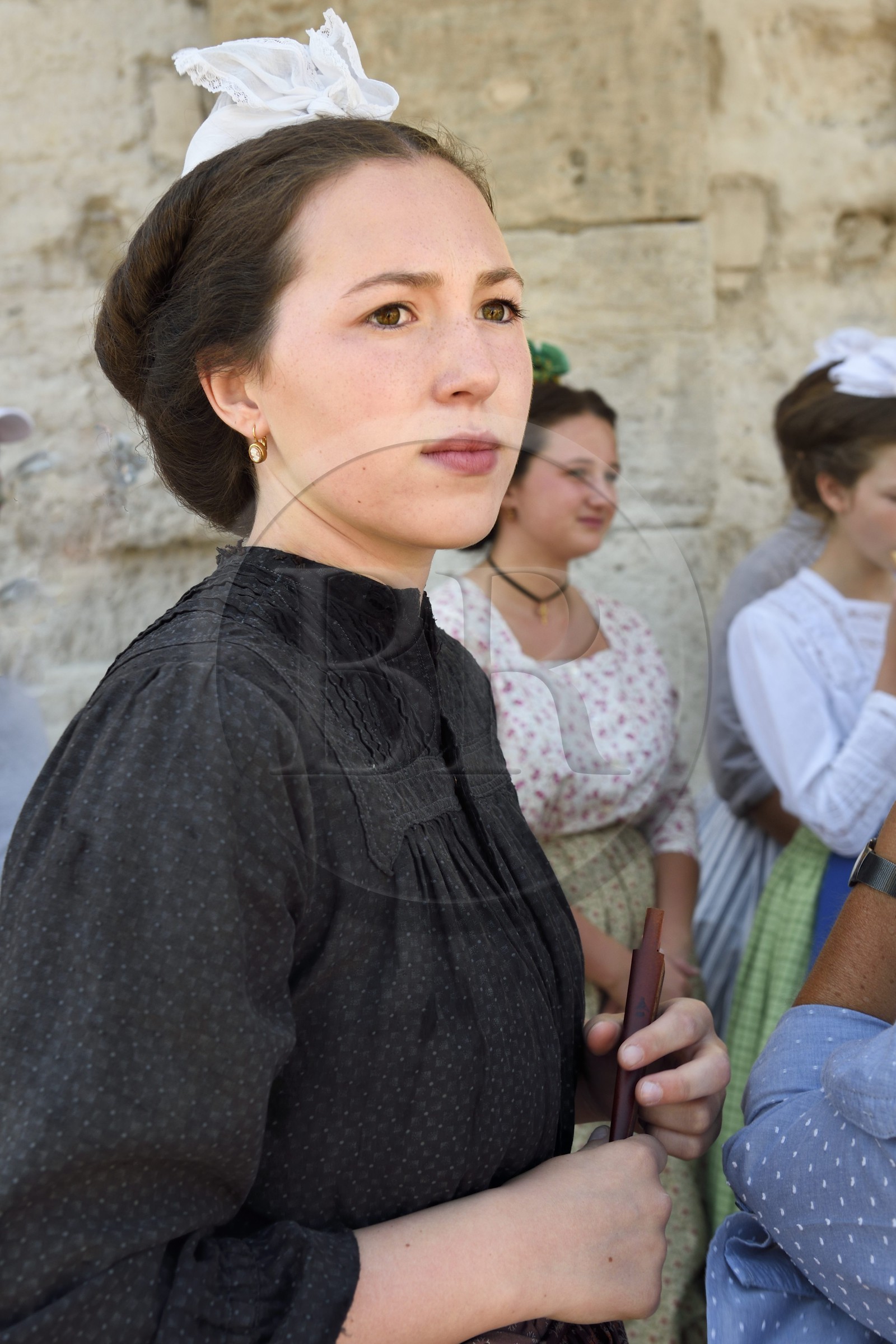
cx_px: 448
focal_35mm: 50
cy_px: 672
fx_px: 1867
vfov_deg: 39.6
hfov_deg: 27.0
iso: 400
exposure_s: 1/200
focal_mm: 50
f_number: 8
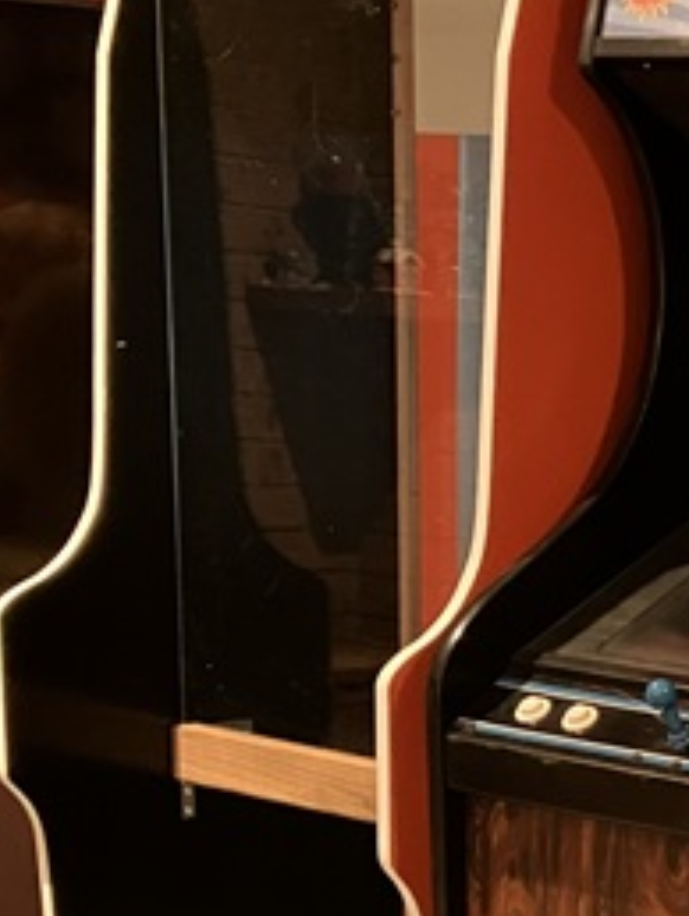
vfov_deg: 36.0
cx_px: 558
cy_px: 678
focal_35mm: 52
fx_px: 1378
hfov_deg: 27.5
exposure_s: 1/20
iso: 640
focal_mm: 3.99
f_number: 1.8
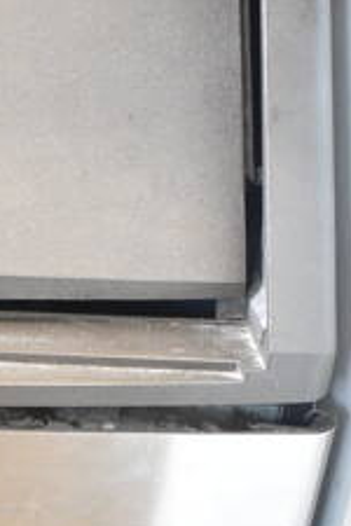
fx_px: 1872
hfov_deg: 10.3
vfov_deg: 15.7
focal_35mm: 128
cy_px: 520
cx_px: -206
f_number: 3.8
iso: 1250
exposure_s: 1/30
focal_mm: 21
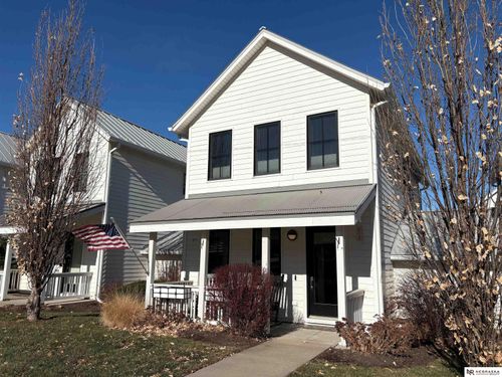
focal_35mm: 26
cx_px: 251
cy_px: 188
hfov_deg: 67.3
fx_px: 377
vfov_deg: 53.1
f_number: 1.6
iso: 50
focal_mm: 5.96
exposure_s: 1/10101
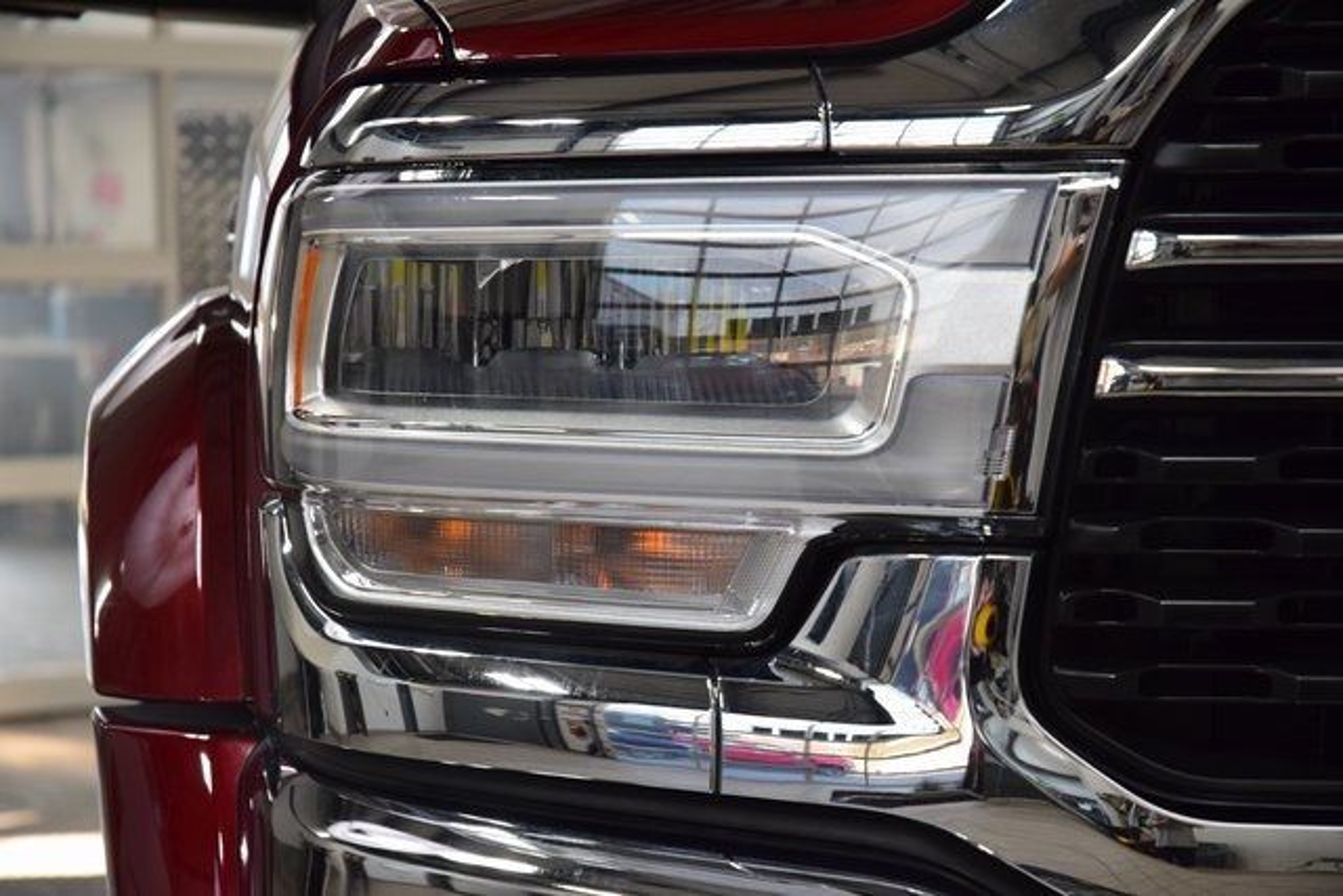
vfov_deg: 13.0
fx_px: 3918
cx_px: 672
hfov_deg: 19.5
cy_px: 448
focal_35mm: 105
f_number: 6.3
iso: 1600
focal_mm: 70
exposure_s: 1/125
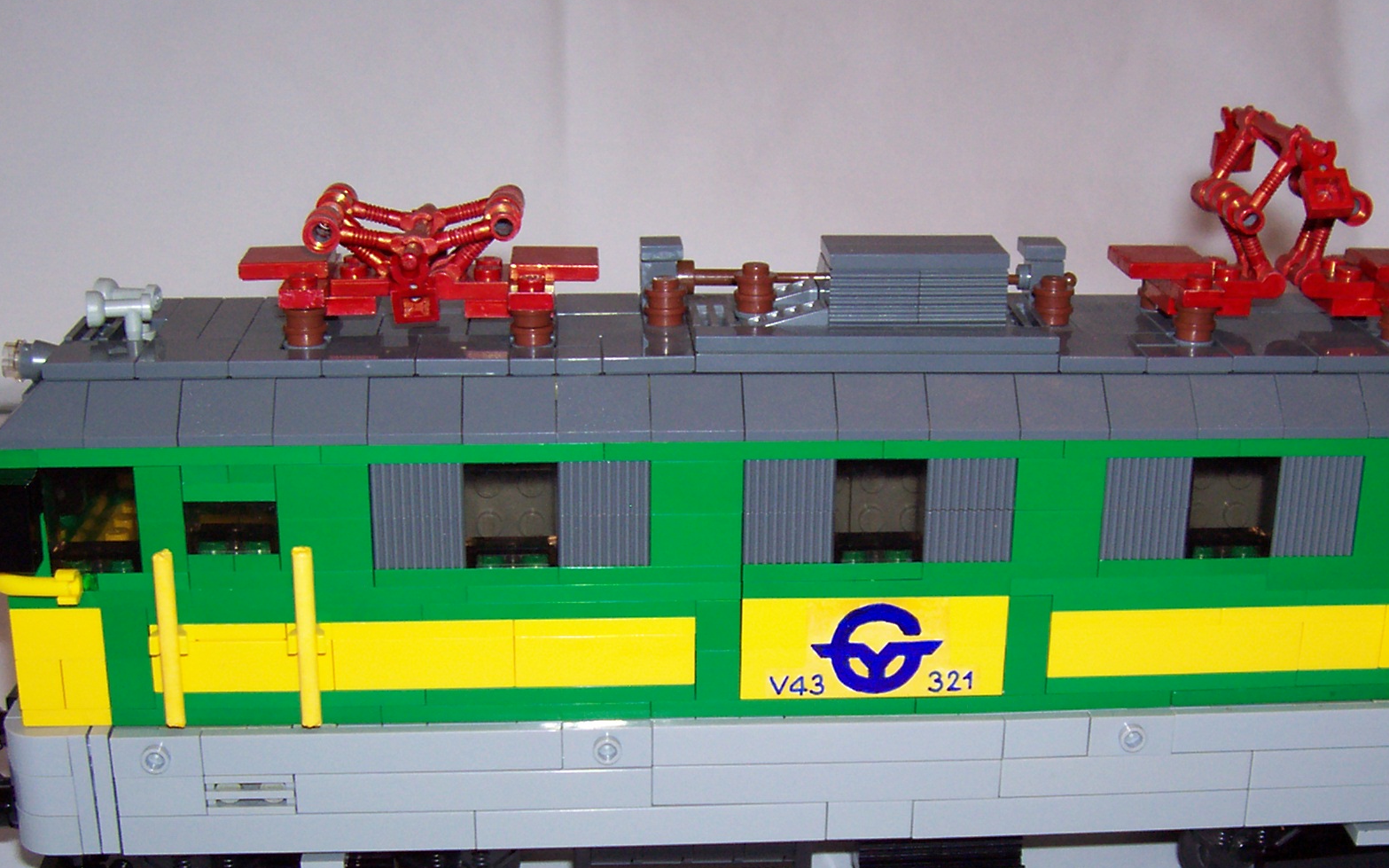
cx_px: 773
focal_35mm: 53
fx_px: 2006
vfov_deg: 24.2
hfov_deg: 38.1
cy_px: 604
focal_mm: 5.6
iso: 80
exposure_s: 1/64
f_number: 2.7
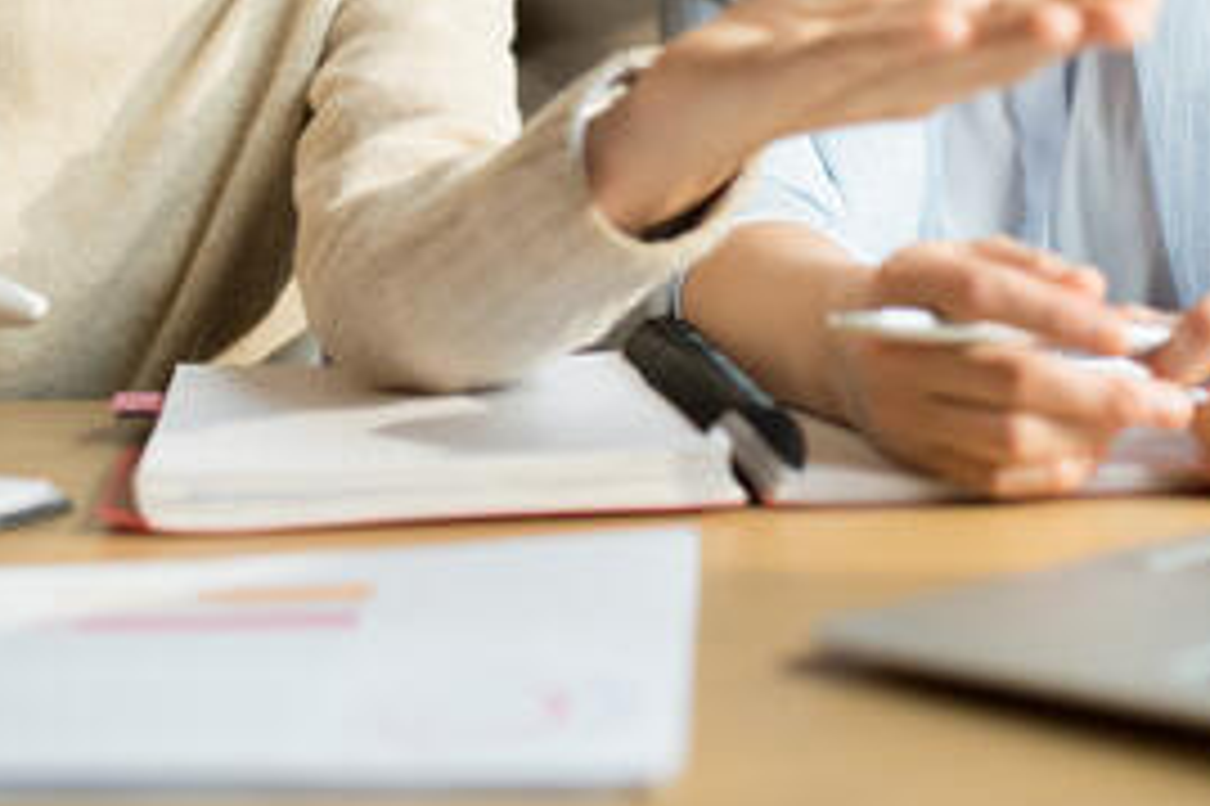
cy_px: -131
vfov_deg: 15.4
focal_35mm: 86
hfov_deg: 23.7
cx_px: 567
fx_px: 2889
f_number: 2.5
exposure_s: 1/160
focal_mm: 35
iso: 800
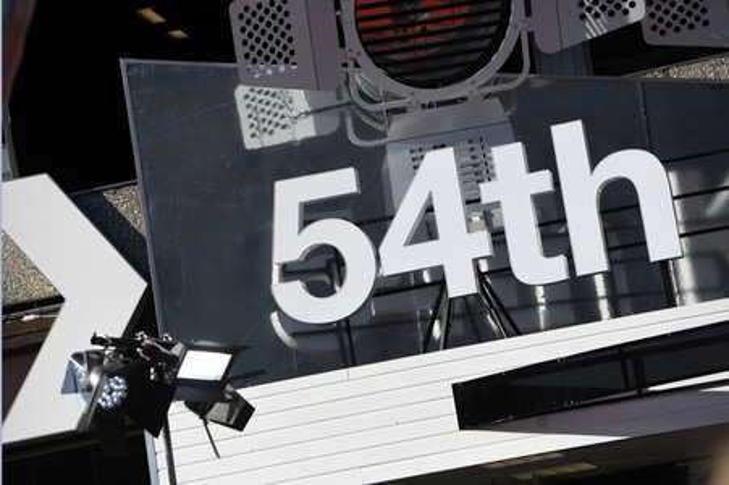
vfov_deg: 9.8
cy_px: 242
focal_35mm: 140
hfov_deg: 14.7
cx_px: 364
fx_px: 2833
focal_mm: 140
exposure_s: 1/5000
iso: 400
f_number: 5
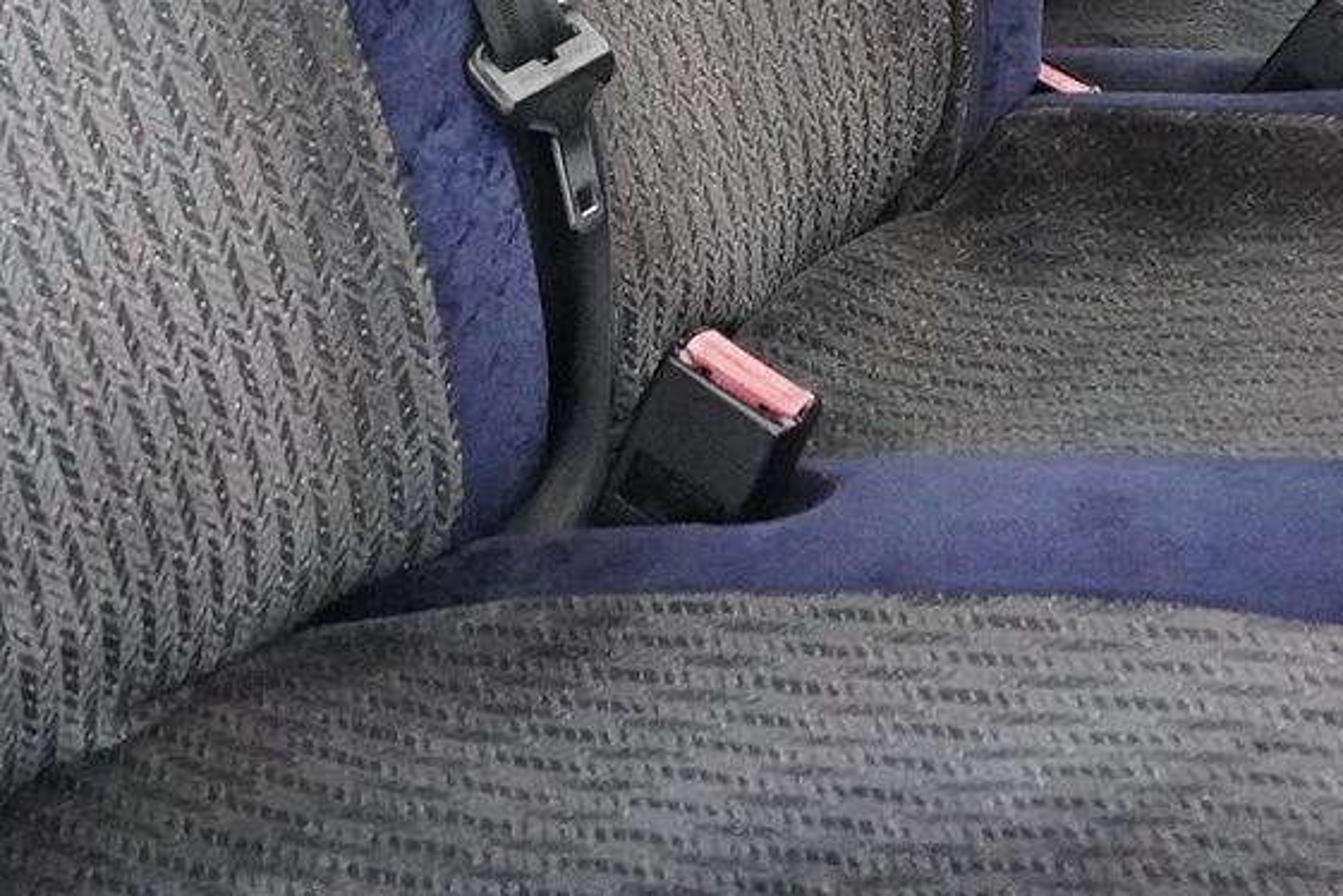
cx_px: 637
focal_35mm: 107
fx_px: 3991
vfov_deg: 12.6
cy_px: -114
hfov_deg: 19.1
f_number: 3.5
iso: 6400
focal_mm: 16
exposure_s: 1/100
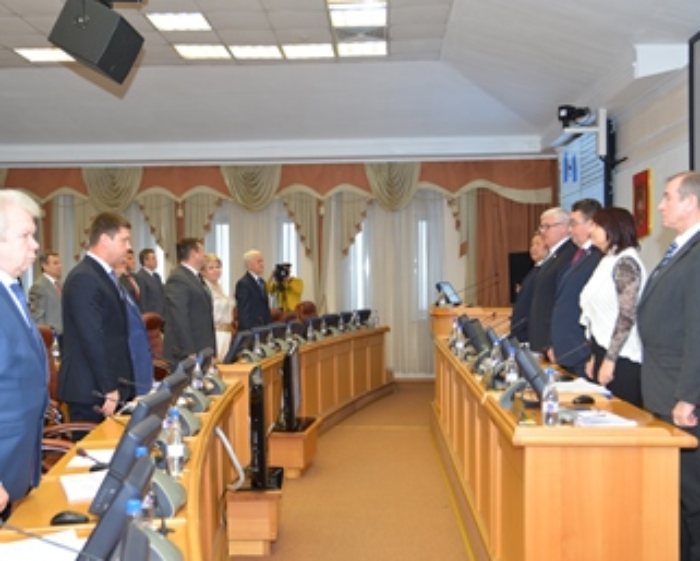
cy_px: 303
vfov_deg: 34.9
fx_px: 891
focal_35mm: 43
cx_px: 336
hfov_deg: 42.9
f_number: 4
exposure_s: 1/60
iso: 400
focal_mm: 35
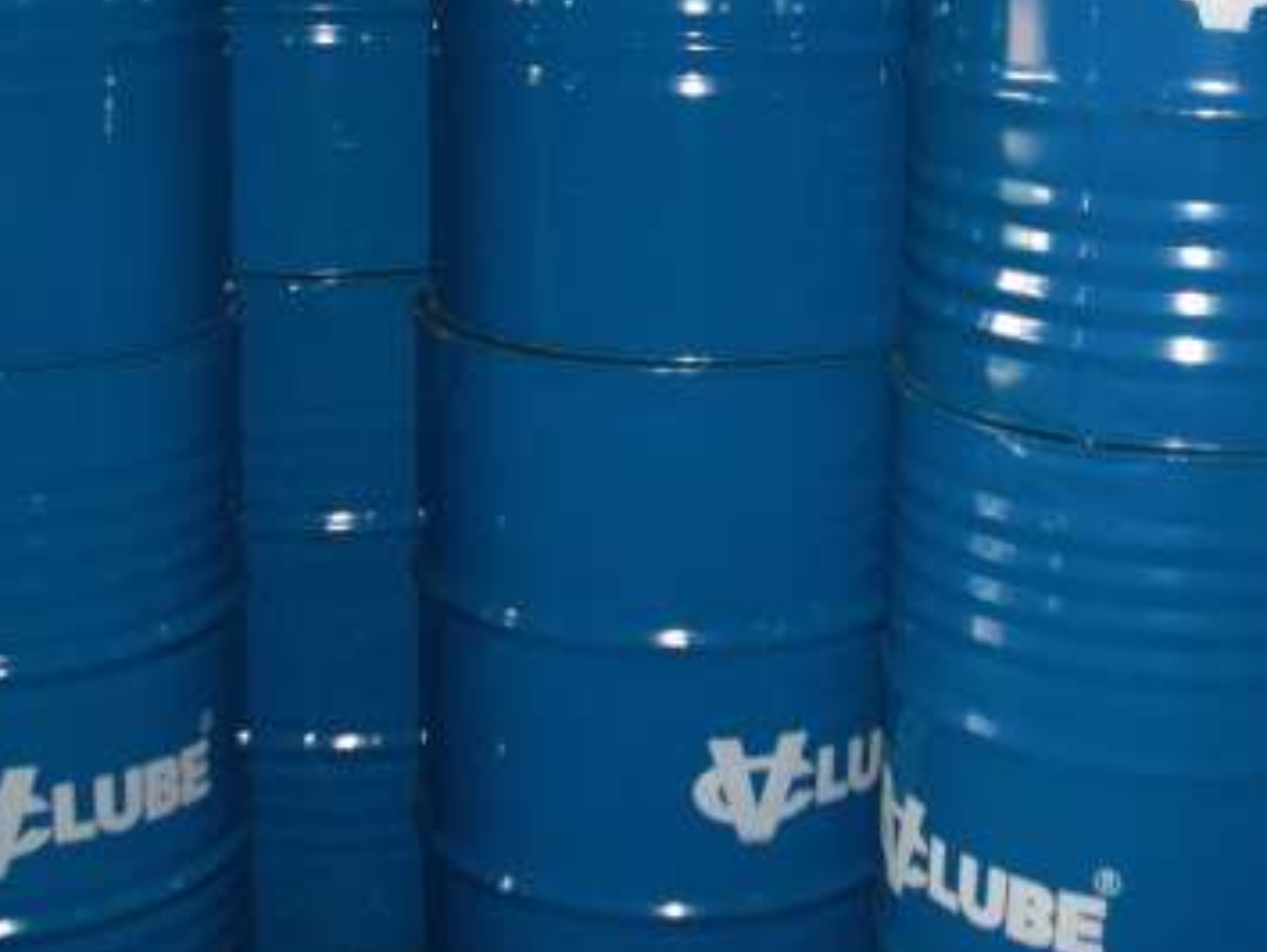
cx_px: 791
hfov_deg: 29.7
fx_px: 2381
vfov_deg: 22.3
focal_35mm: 65
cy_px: 200
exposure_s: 1/60
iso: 200
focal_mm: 6.3
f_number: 2.8
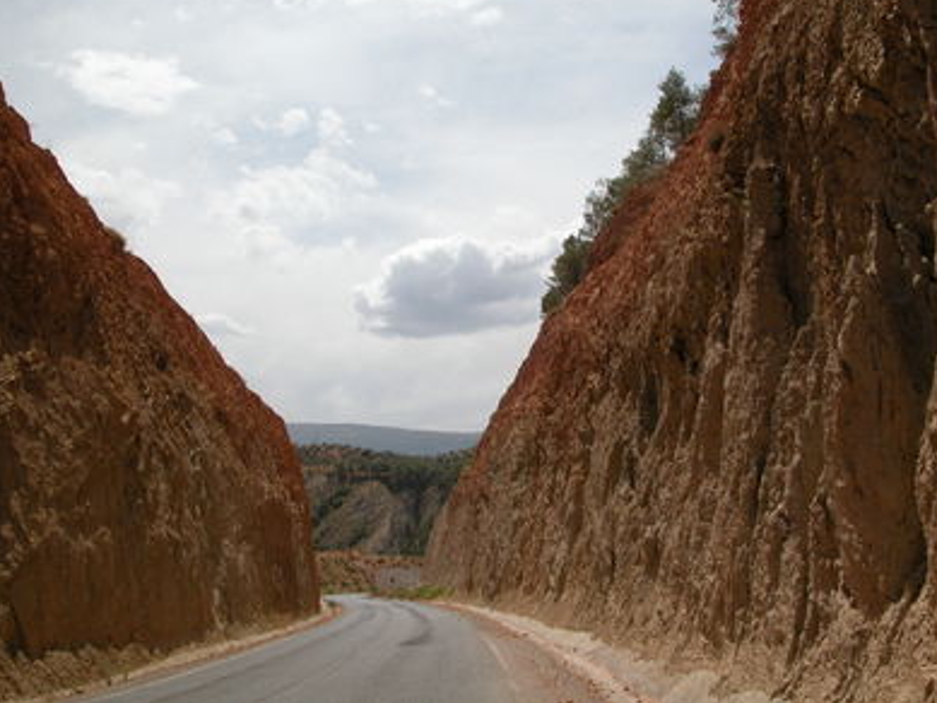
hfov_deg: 51.3
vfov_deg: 39.7
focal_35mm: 36
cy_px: 347
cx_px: 477
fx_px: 975
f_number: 8
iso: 100
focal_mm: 8.9
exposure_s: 1/432
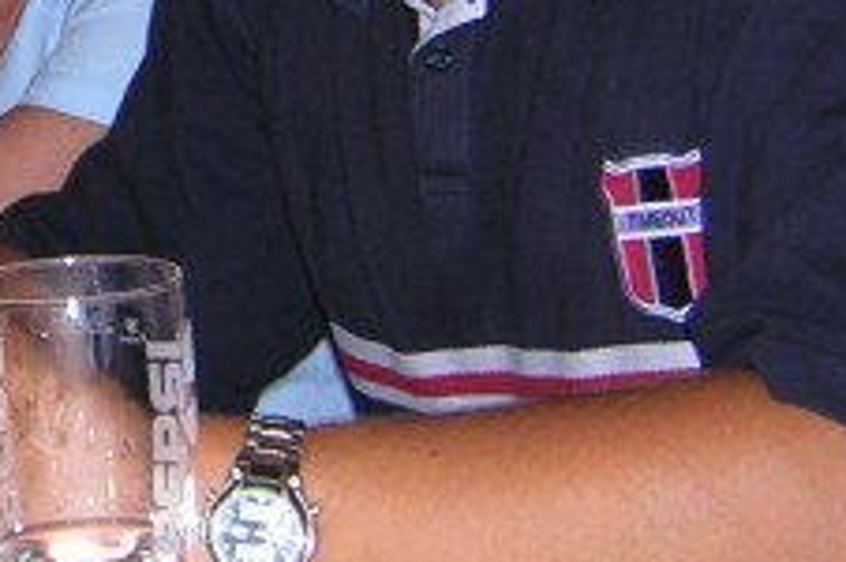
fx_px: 2769
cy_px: -15
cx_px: -67
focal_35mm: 118
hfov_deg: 16.9
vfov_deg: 11.5
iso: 100
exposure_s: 1/60.1
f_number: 2.7
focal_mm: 5.2
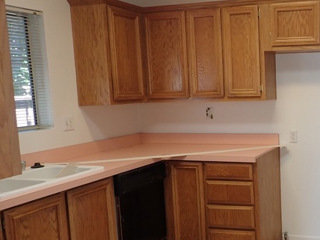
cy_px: 144
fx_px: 435
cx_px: 291
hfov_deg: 37.6
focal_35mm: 47
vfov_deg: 30.8
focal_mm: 4.5
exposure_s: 1/30
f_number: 2.8
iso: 200
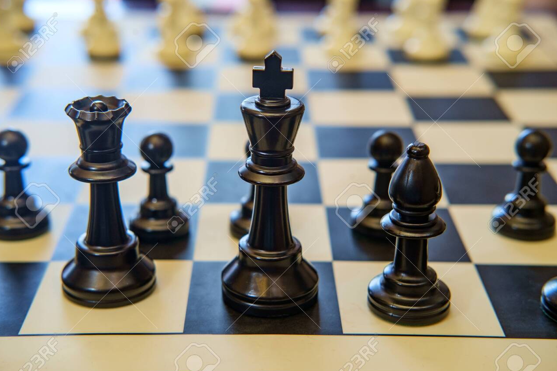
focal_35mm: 54
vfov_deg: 25.0
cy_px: 188
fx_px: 835
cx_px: 274
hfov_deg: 36.9
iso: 320
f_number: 4
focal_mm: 35
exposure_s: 1/125
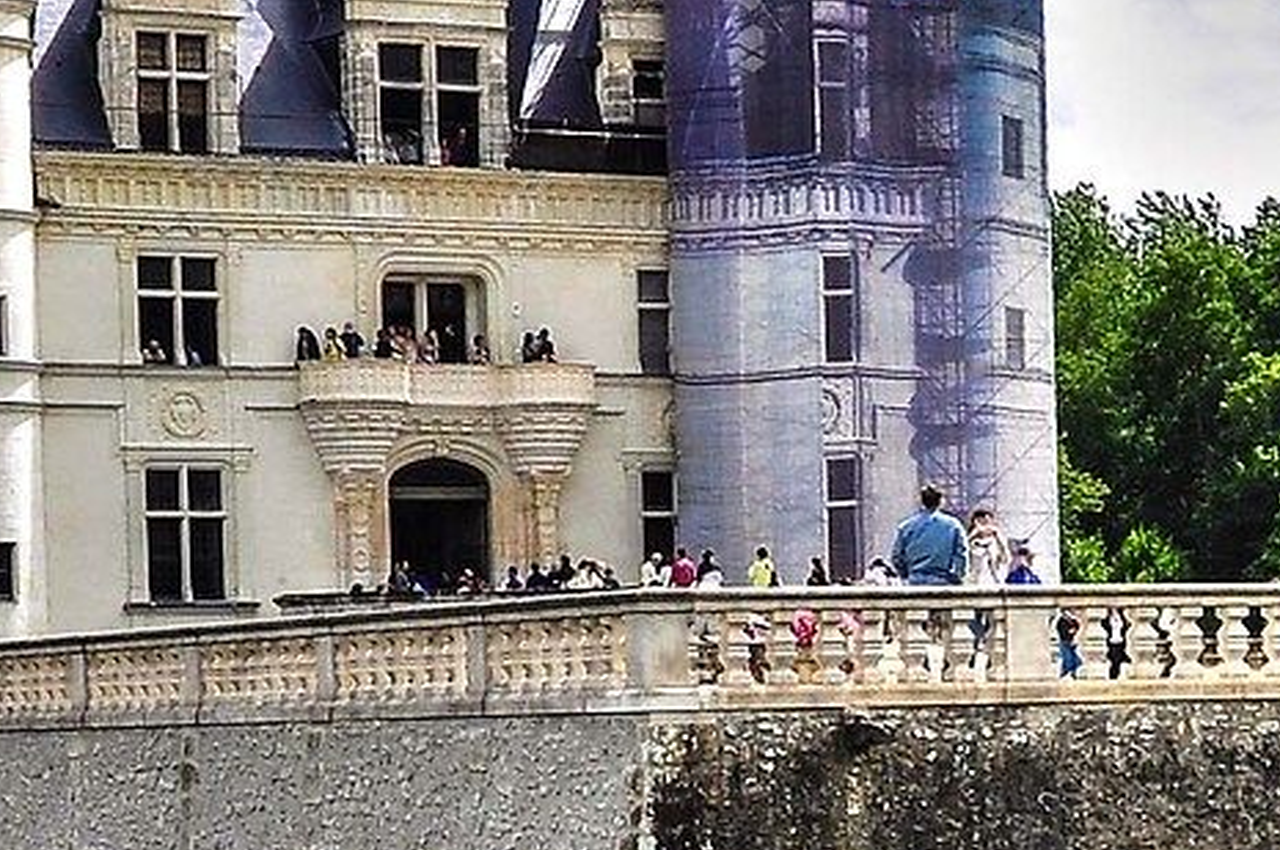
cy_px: 1062
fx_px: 5505
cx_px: 1233
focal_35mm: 155
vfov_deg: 8.7
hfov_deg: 13.1
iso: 320
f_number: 16
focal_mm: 30
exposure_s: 1/125
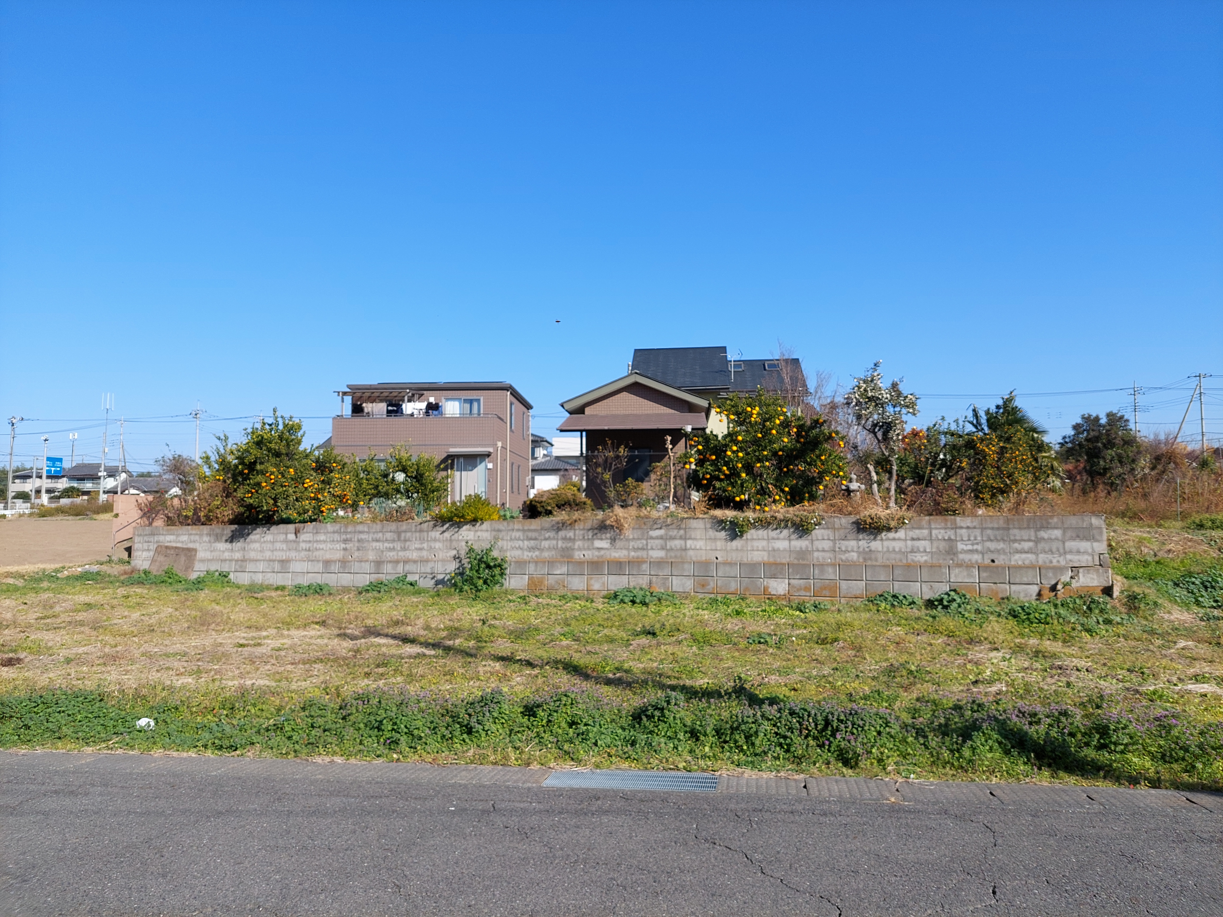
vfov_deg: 56.8
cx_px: 612
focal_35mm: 24
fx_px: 848
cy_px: 458
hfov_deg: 71.6
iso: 40
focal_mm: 5.23
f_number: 1.8
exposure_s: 1/1482
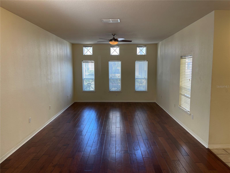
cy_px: 86
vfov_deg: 53.1
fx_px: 173
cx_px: 115
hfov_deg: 67.3
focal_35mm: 26
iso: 64
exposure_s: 1/120
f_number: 1.6
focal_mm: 5.1
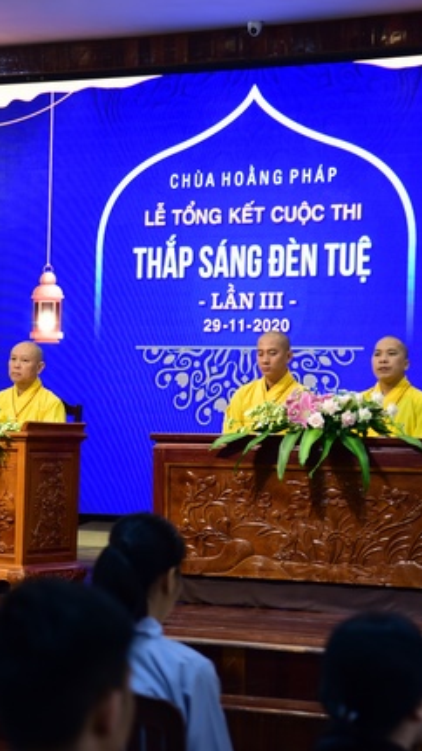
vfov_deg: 19.3
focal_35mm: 111
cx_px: 65
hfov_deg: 10.9
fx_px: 2207
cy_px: 376
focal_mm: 70
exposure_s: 1/50
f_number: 4
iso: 800
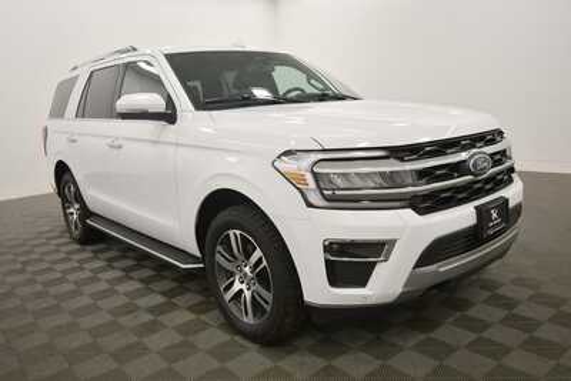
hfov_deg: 65.5
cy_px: 190
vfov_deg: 46.4
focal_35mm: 28
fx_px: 444
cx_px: 286
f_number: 5.6
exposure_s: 1/200
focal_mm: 19
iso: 800
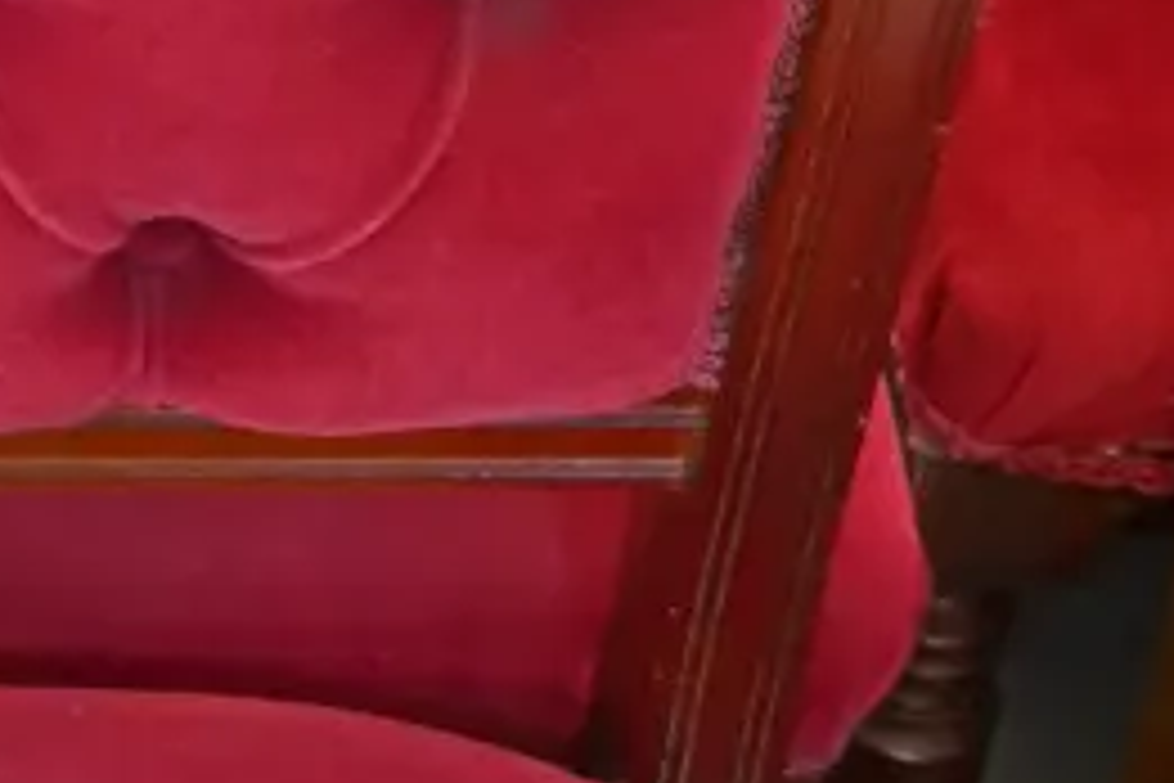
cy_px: -266
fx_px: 5054
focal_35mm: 155
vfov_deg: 8.7
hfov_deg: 13.0
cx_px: -187
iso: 2500
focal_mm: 19
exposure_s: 1/60
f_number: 4.1
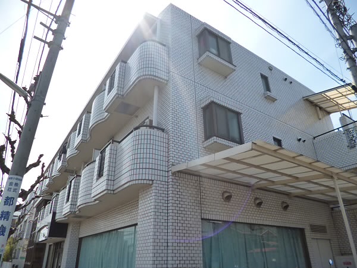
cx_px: 178
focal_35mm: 24
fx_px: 248
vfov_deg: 56.8
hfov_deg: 71.6
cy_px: 134
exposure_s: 1/1600
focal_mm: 4.3
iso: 160
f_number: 2.5
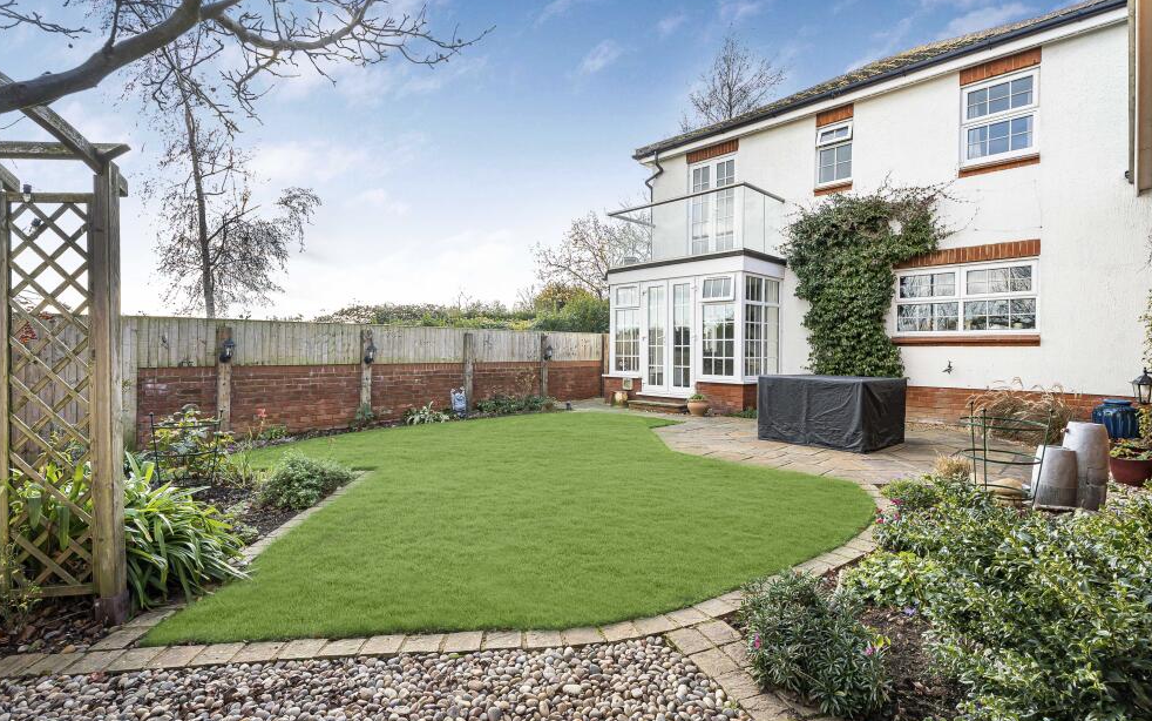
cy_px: 363
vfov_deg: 68.0
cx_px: 590
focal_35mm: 17
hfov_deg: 94.3
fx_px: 534
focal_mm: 16
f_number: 9
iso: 400
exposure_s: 1/100
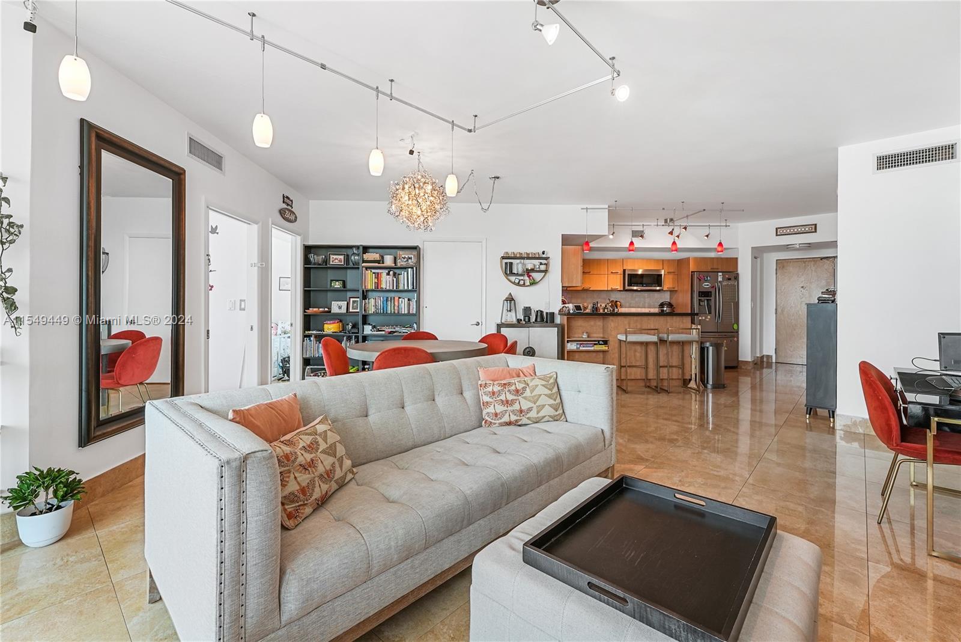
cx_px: 480
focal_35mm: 15
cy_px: 321
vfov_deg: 76.3
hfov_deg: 99.3
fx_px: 409
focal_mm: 15.3
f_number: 8
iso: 400
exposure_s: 1/8
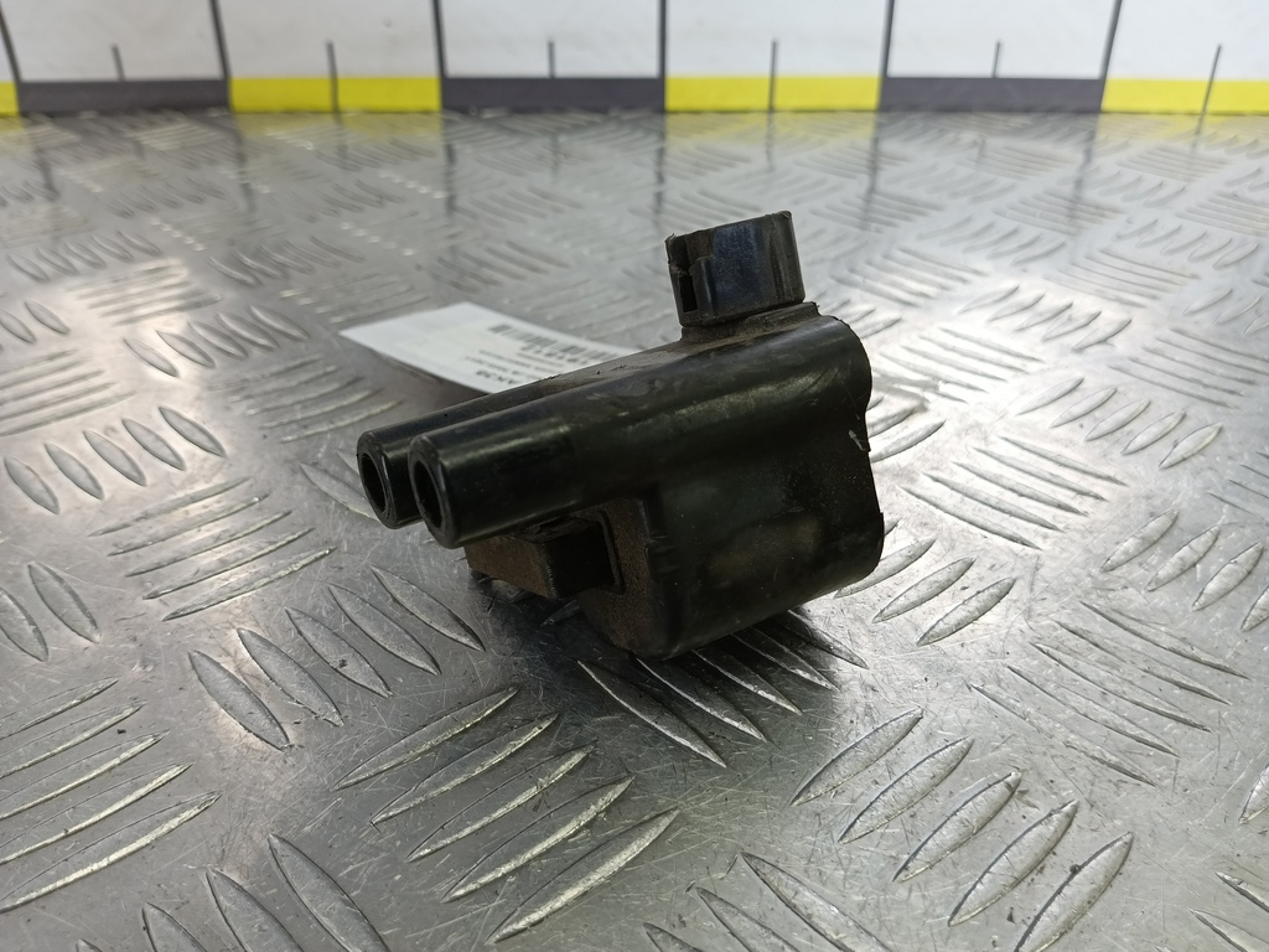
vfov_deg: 58.9
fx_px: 843
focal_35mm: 23
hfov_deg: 73.9
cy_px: 476
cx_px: 634
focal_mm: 4.11
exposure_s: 1/100
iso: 127
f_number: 1.6
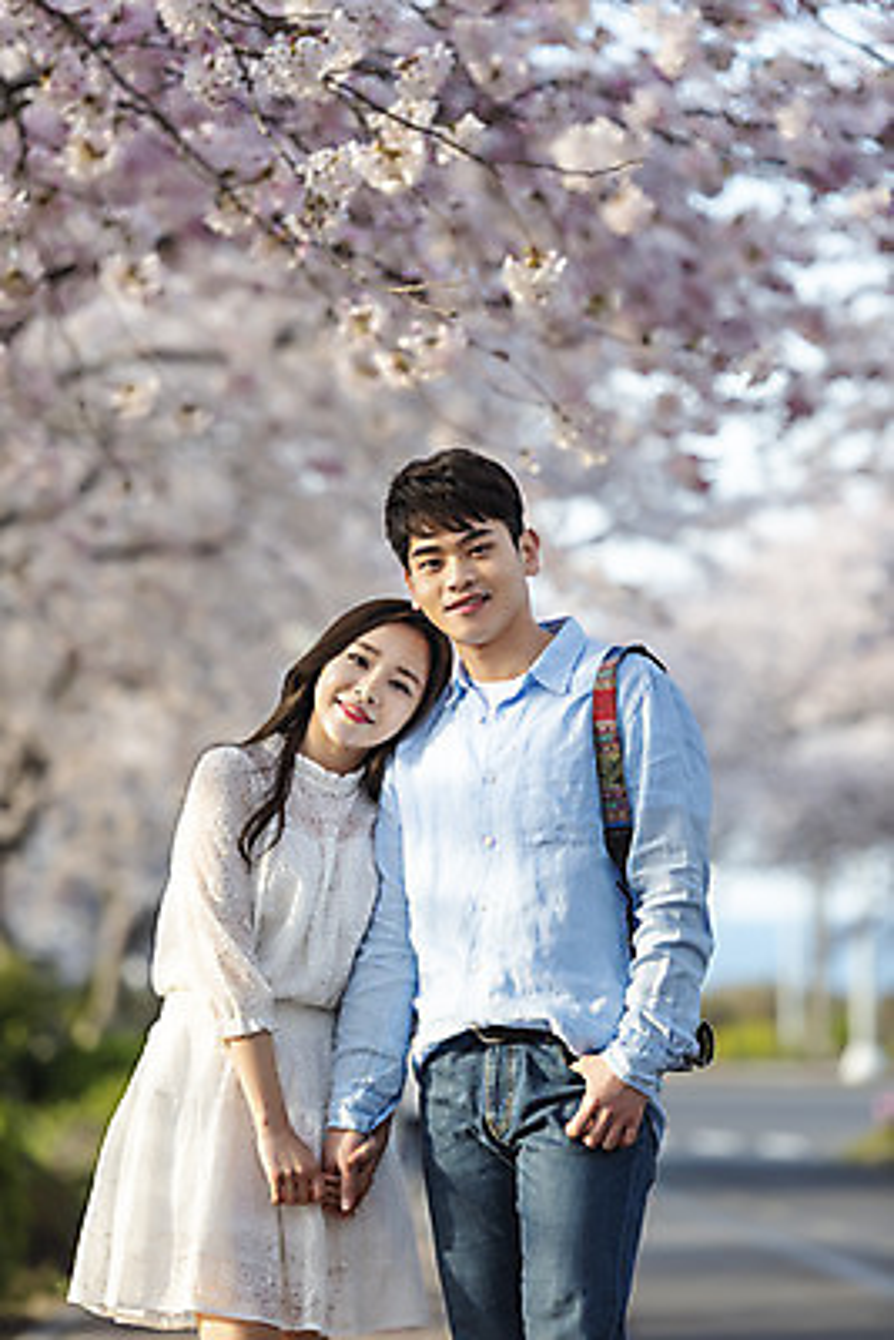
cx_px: 447
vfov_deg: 14.1
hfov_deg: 9.5
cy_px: 670
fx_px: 5396
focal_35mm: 145
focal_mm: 145
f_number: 2.8
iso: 100
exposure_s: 1/640
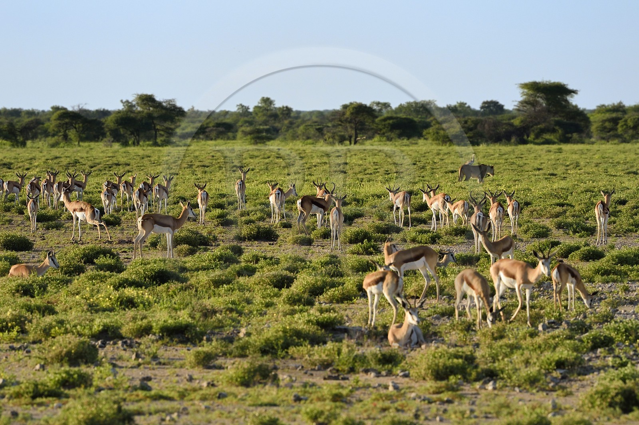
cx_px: 320
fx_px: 4791
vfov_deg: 5.1
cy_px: 212
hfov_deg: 7.6
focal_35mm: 270
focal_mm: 270
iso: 400
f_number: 7.1
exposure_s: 1/1000
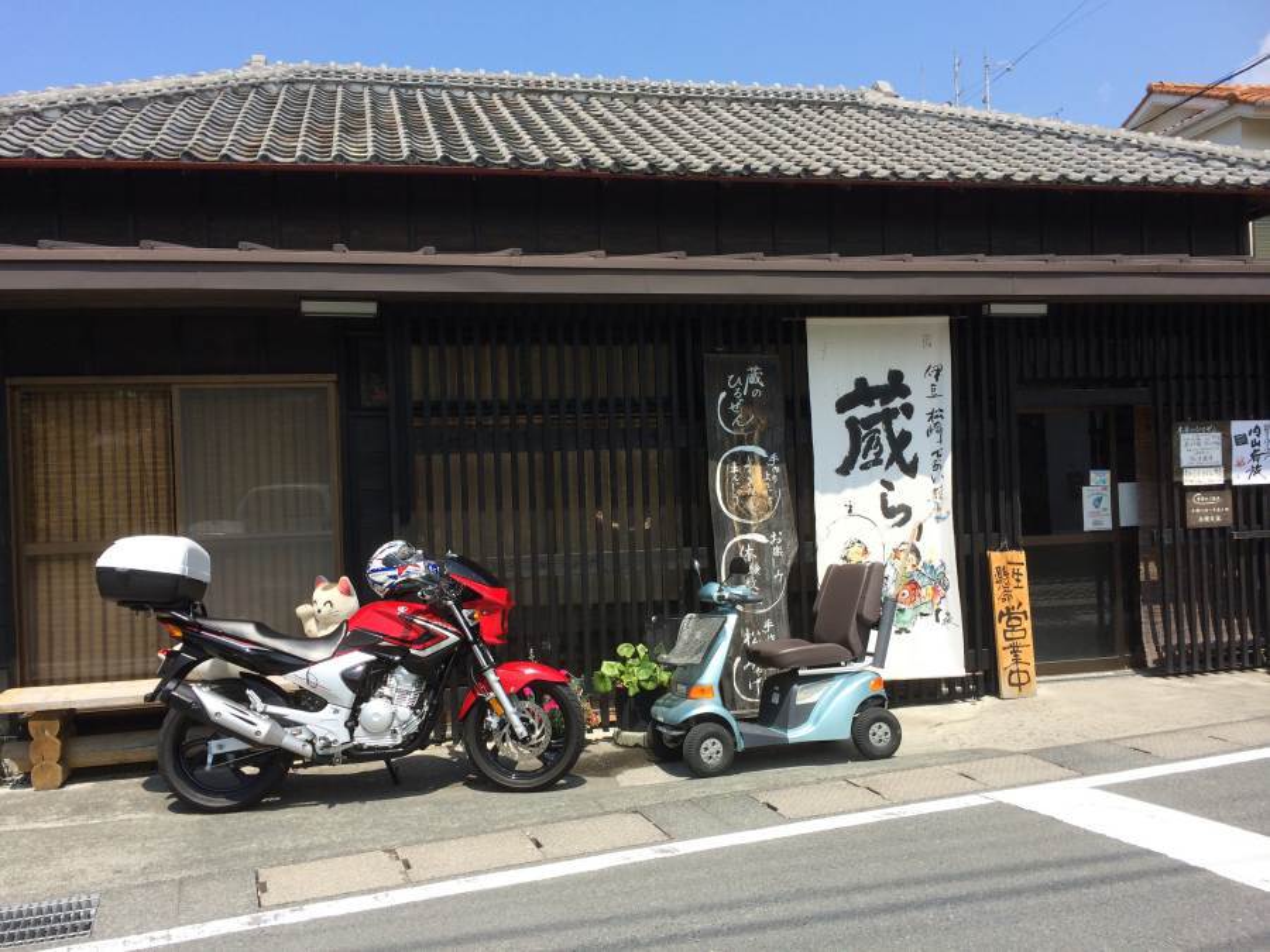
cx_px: 635
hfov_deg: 60.0
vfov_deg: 46.8
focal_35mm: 30
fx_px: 1101
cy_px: 476
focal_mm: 4.12
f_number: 2.2
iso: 32
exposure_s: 1/1368
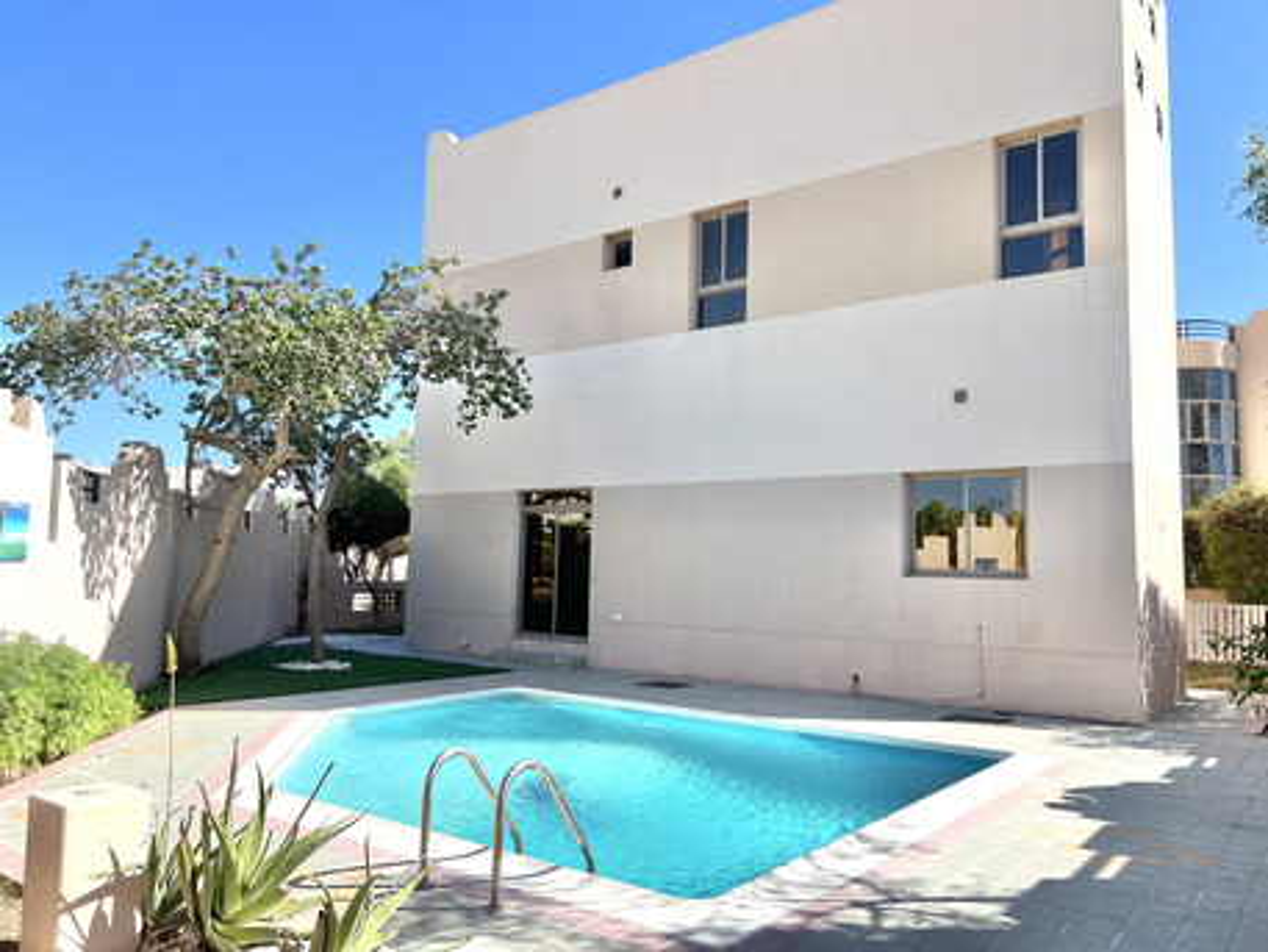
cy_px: 476
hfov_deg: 67.3
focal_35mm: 26
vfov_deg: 53.1
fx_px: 953
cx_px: 634
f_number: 1.5
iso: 50
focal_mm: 5.7
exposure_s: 1/4115
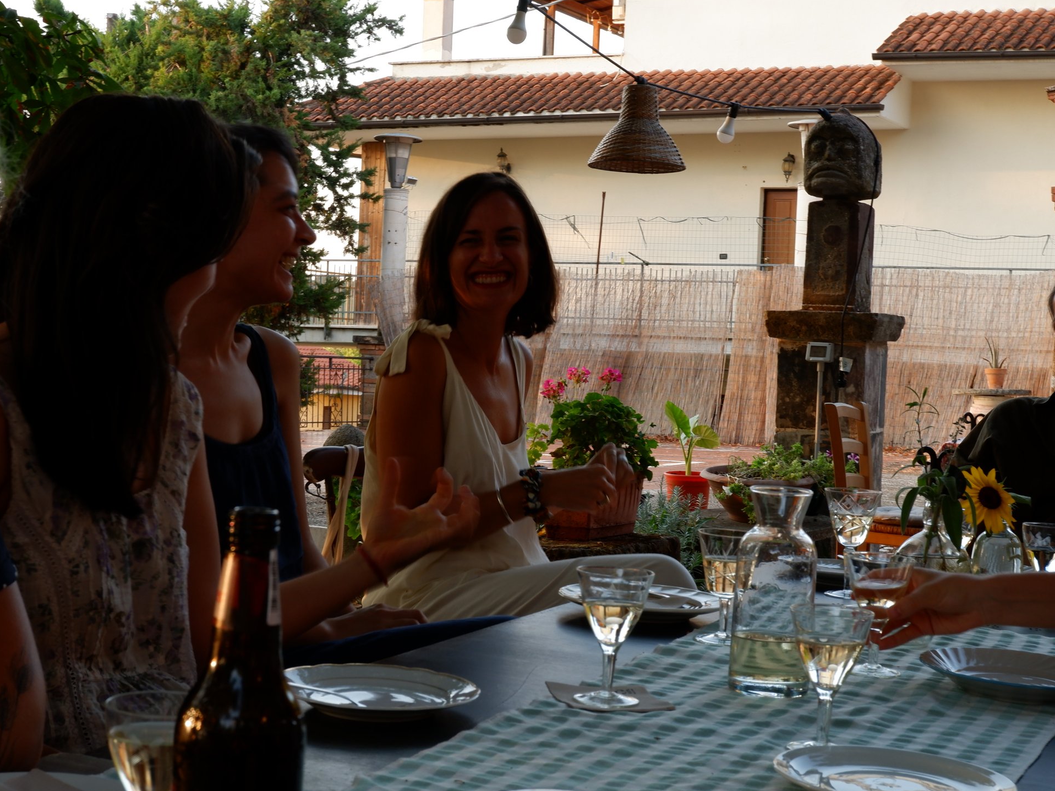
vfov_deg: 22.9
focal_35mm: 64
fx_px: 1950
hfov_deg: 30.2
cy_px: 412
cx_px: 457
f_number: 11
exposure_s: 1/15
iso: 200
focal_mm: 34.3
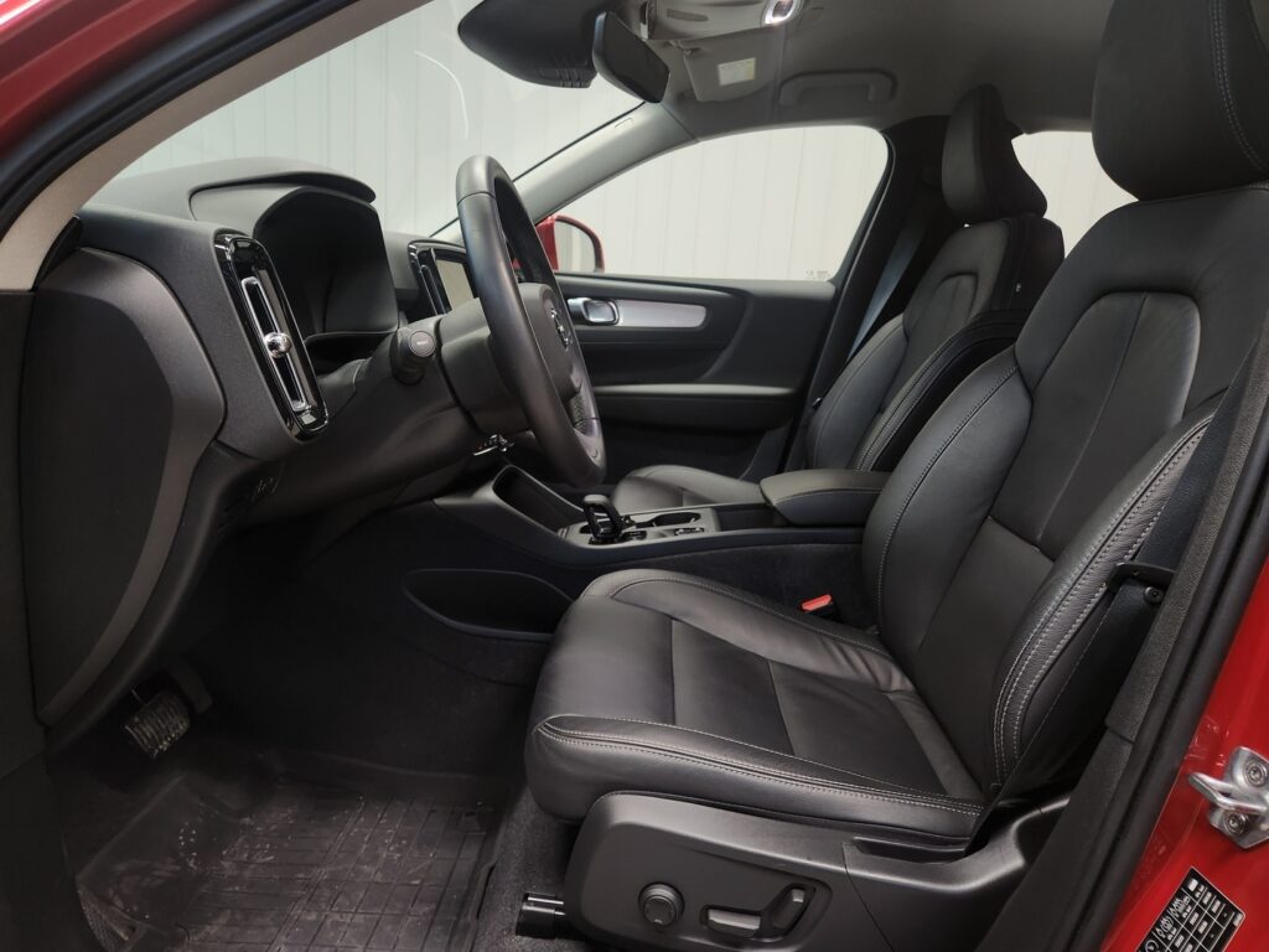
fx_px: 843
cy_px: 476
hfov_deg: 73.9
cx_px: 634
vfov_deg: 58.9
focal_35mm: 23
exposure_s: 1/100
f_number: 1.8
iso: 250
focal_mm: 5.4
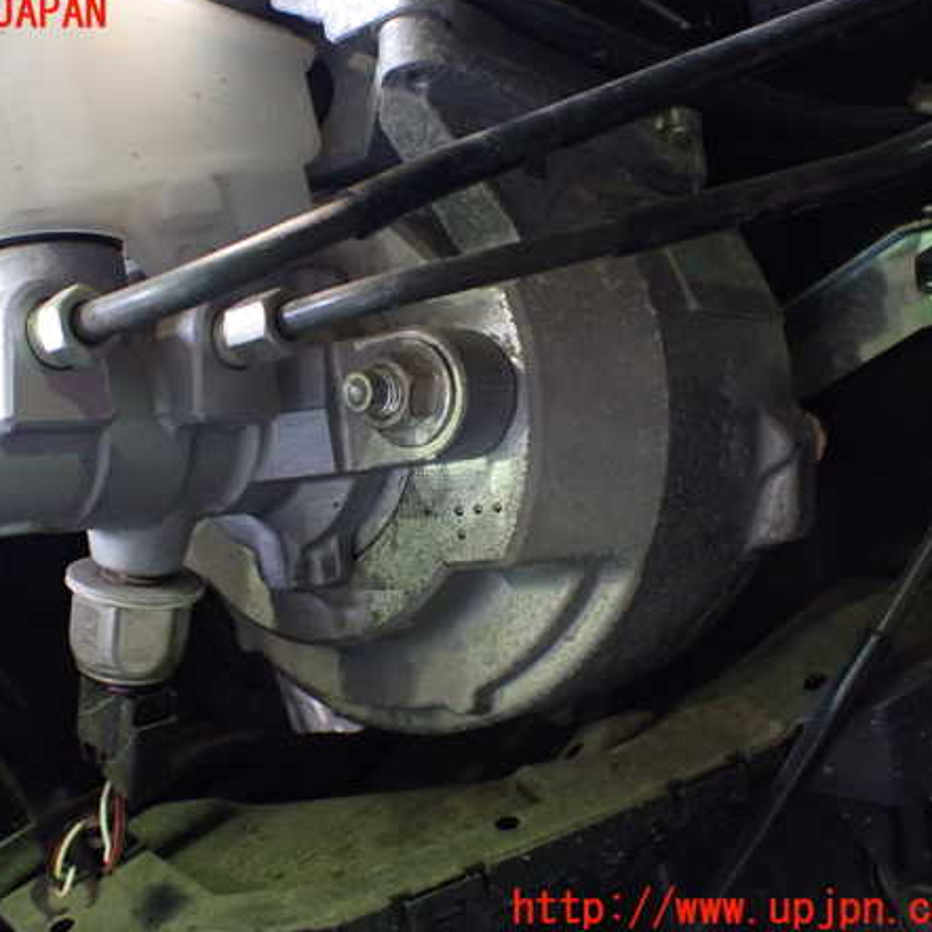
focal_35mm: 36
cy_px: 462
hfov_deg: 45.7
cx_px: 356
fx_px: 1097
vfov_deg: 46.0
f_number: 2.3
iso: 1000
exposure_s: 1/30
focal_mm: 5.4
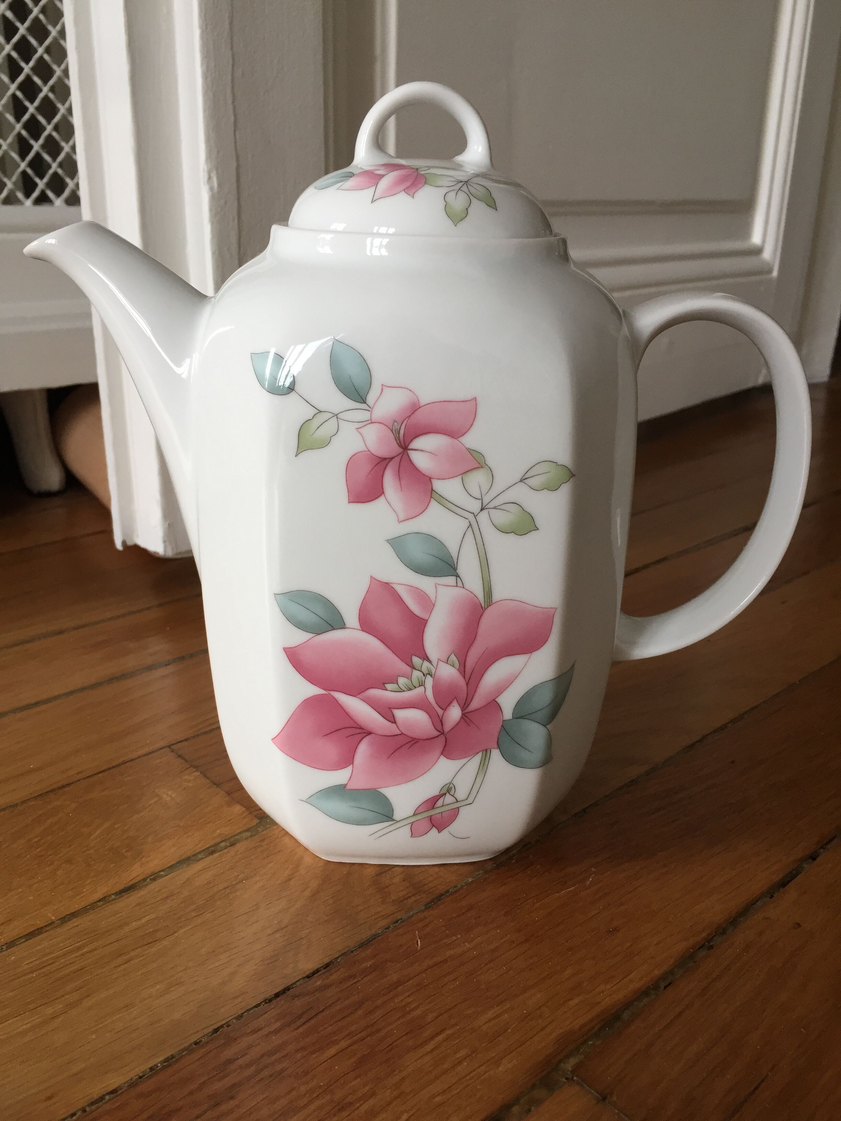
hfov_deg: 48.2
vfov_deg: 61.7
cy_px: 560
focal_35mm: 29
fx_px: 939
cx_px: 420
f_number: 2.2
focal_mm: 4.15
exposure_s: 1/33
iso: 32
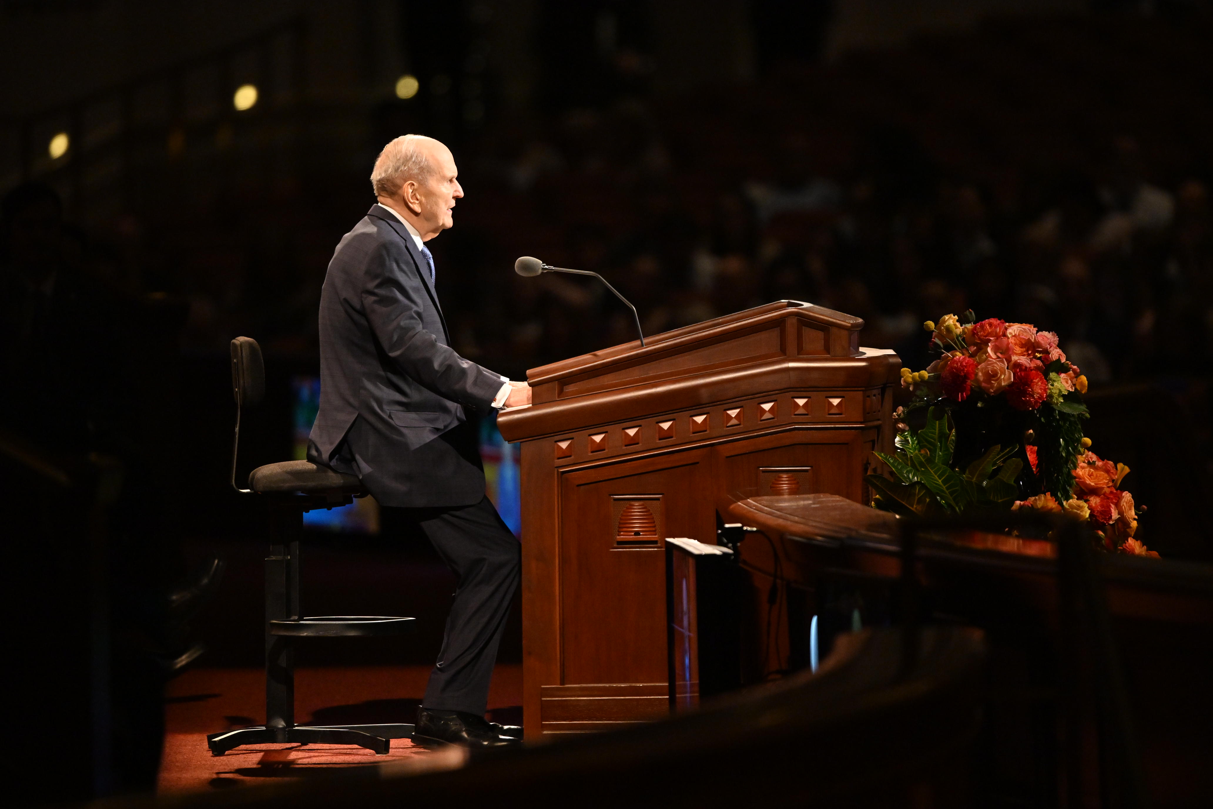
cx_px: 606
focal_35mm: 500
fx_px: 16846
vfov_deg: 2.7
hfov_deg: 4.1
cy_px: 404
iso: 4000
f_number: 4
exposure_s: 1/200
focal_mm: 500
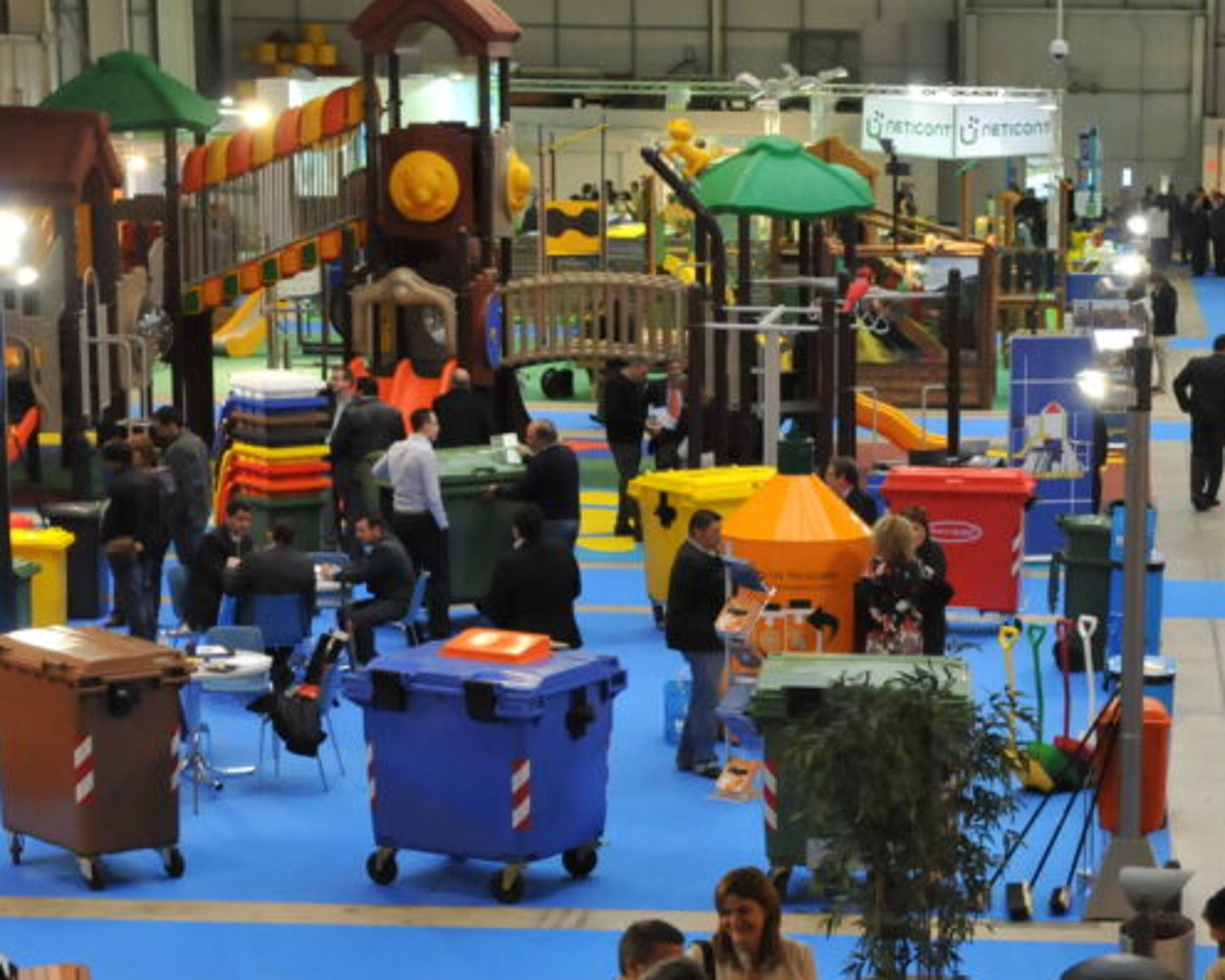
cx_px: 985
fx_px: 3372
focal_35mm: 93
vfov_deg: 16.4
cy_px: 740
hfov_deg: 20.4
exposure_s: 1/200
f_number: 4
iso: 1600
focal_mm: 32
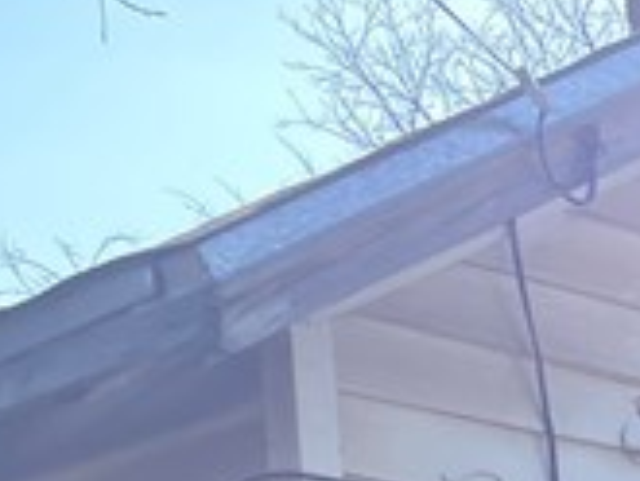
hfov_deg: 10.7
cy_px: 1459
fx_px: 2868
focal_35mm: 155
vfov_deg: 8.1
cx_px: 1579
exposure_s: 1/1175
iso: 32
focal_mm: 5.1
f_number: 1.6
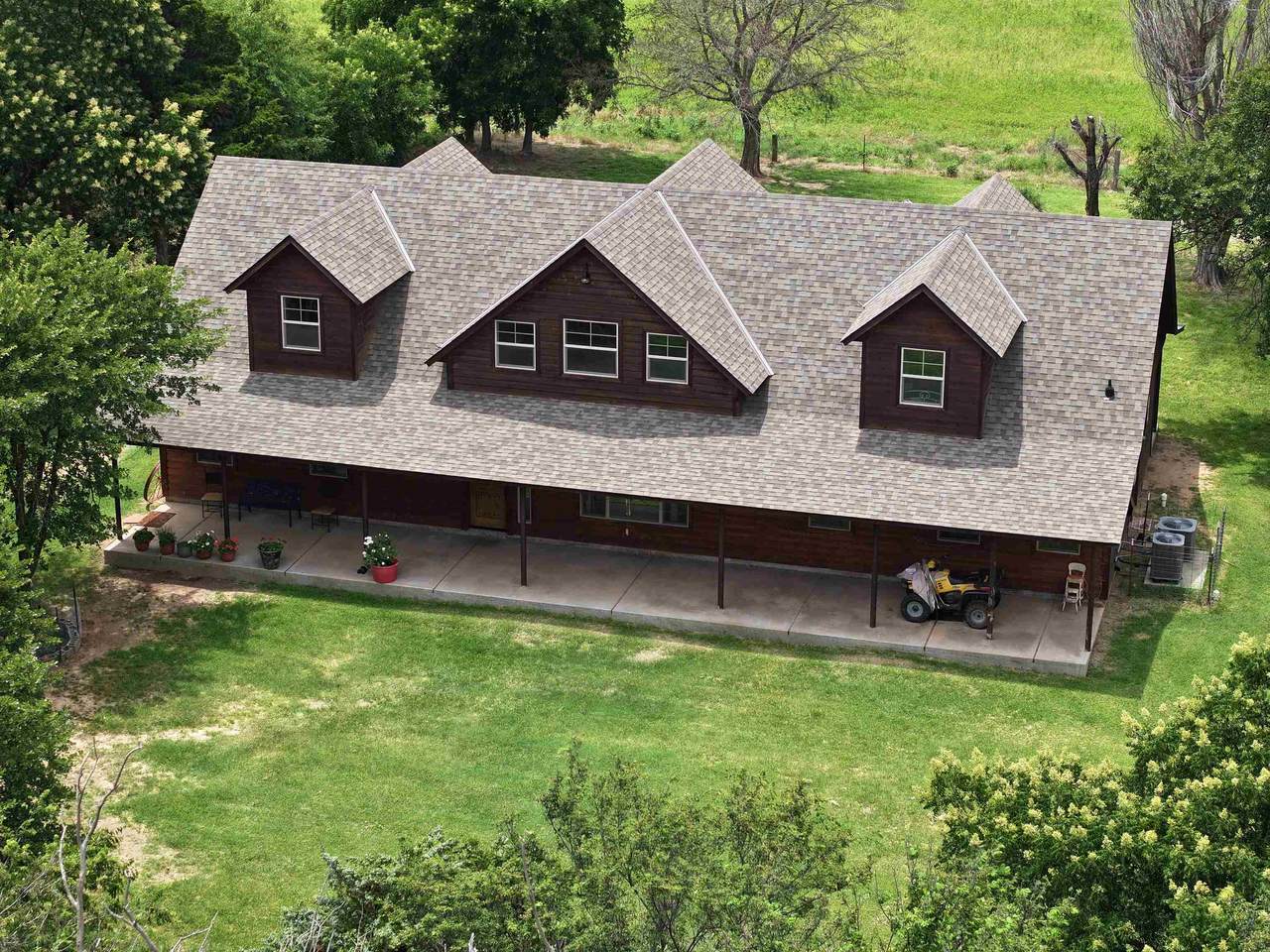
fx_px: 2568
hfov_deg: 27.8
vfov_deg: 21.0
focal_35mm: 70
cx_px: 635
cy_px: 476
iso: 100
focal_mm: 19.35
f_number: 2.8
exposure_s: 1/30
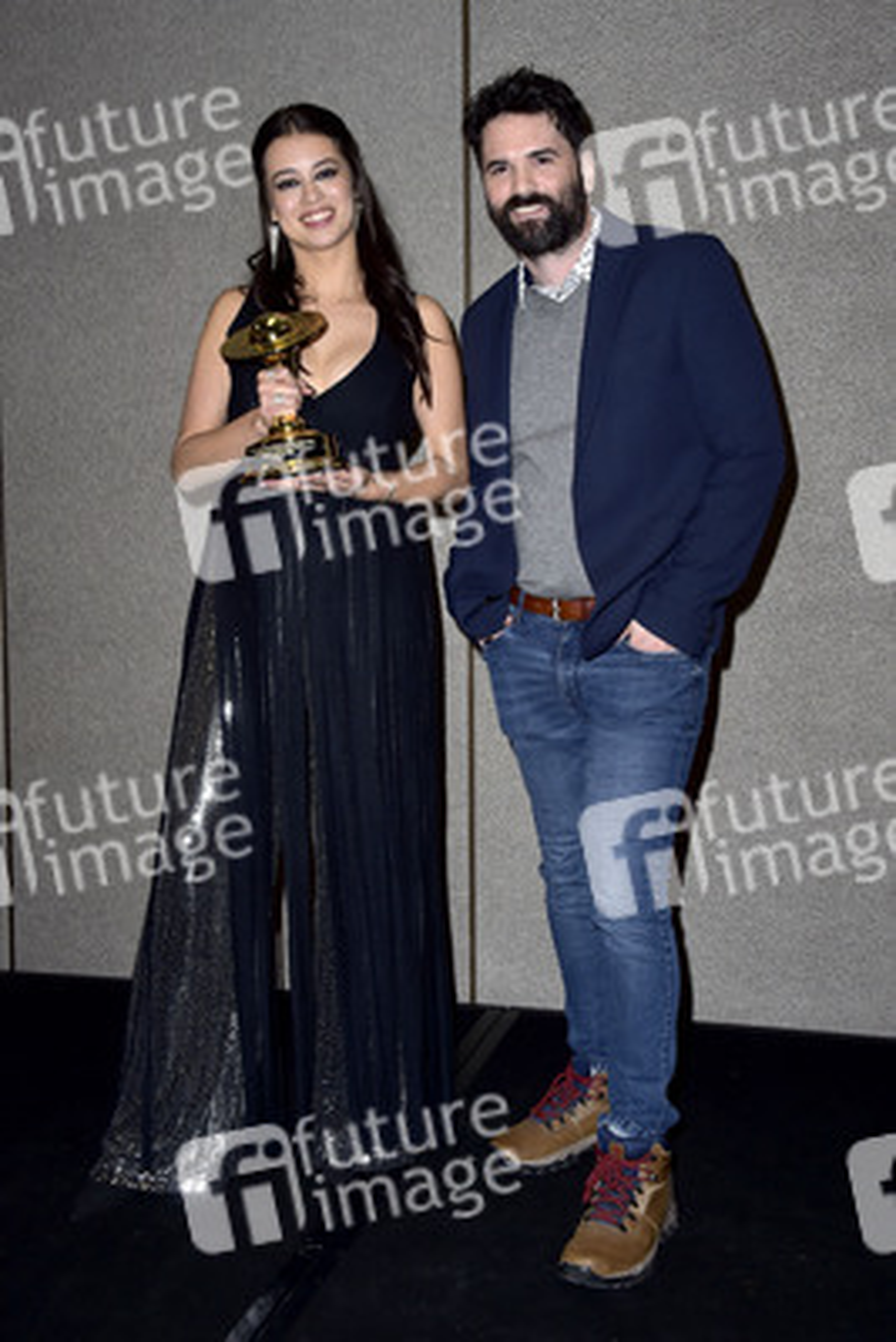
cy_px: 671
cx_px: 448
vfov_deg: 50.7
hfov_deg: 35.1
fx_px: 1417
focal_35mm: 38
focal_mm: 38
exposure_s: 1/250
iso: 500
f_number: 6.3
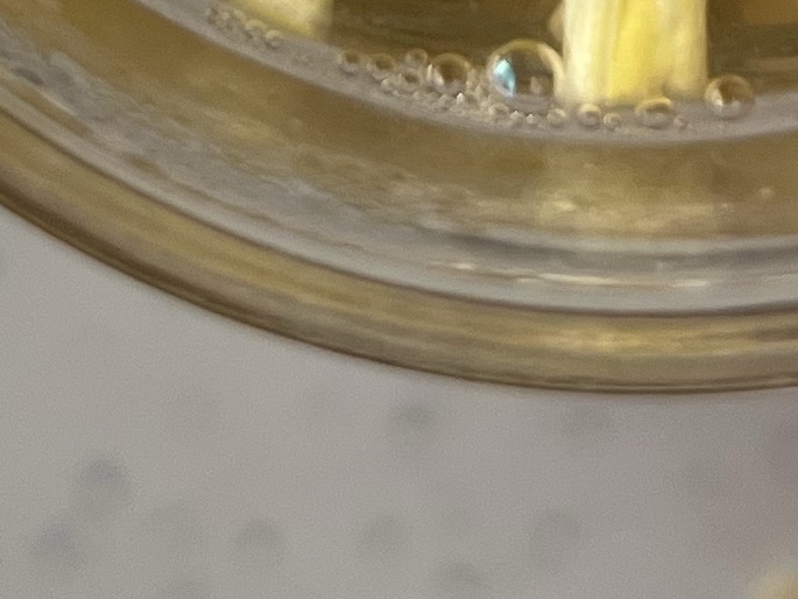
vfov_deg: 8.8
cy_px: -847
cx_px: 428
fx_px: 3528
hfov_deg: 12.9
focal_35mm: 153
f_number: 1.5
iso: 125
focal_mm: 5.7
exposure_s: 1/90
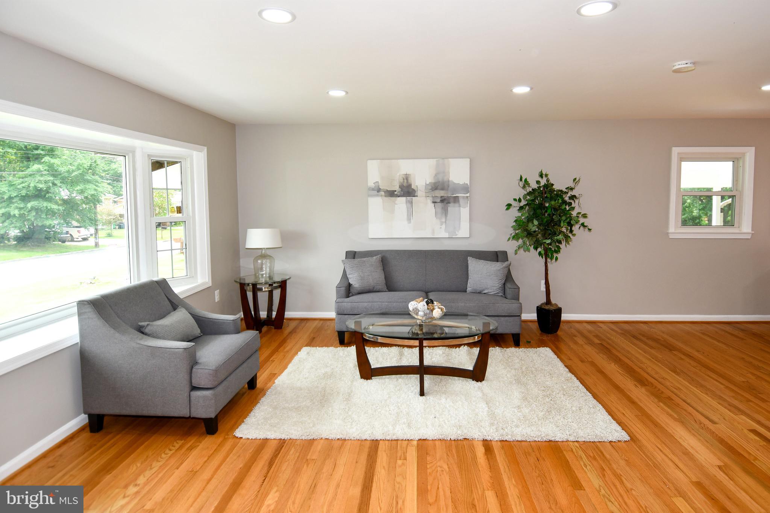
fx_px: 385
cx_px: 385
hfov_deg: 90.0
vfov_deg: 67.4
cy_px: 256
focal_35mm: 18
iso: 200
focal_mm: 12
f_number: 5
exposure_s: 1/100
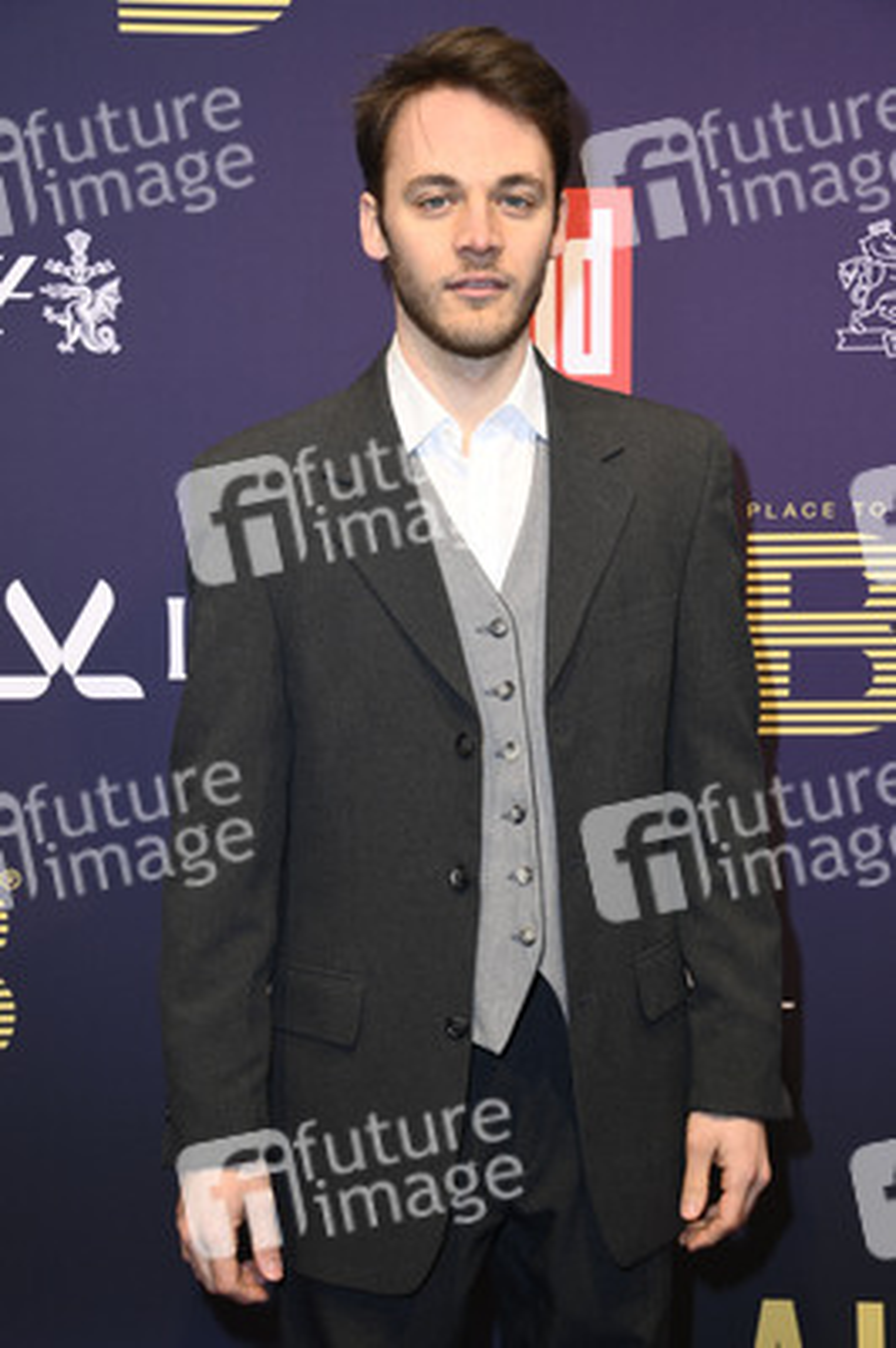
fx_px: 2618
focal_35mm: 70
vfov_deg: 28.9
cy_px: 674
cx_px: 448
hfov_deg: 19.4
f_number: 6.3
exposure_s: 1/250
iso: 500
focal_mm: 70
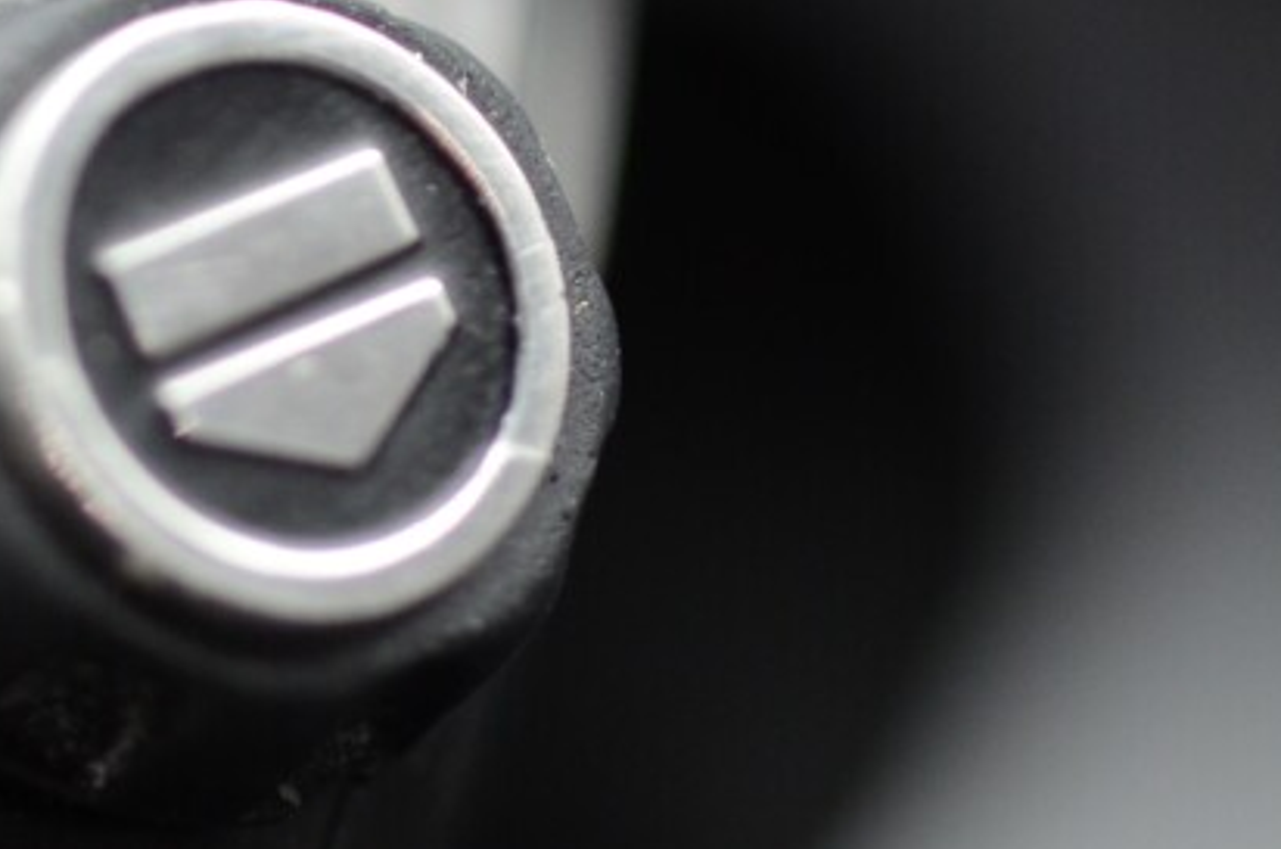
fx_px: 10867
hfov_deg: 6.7
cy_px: 294
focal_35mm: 306
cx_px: 215
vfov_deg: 4.5
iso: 800
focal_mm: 60
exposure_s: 1/160
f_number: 4.5
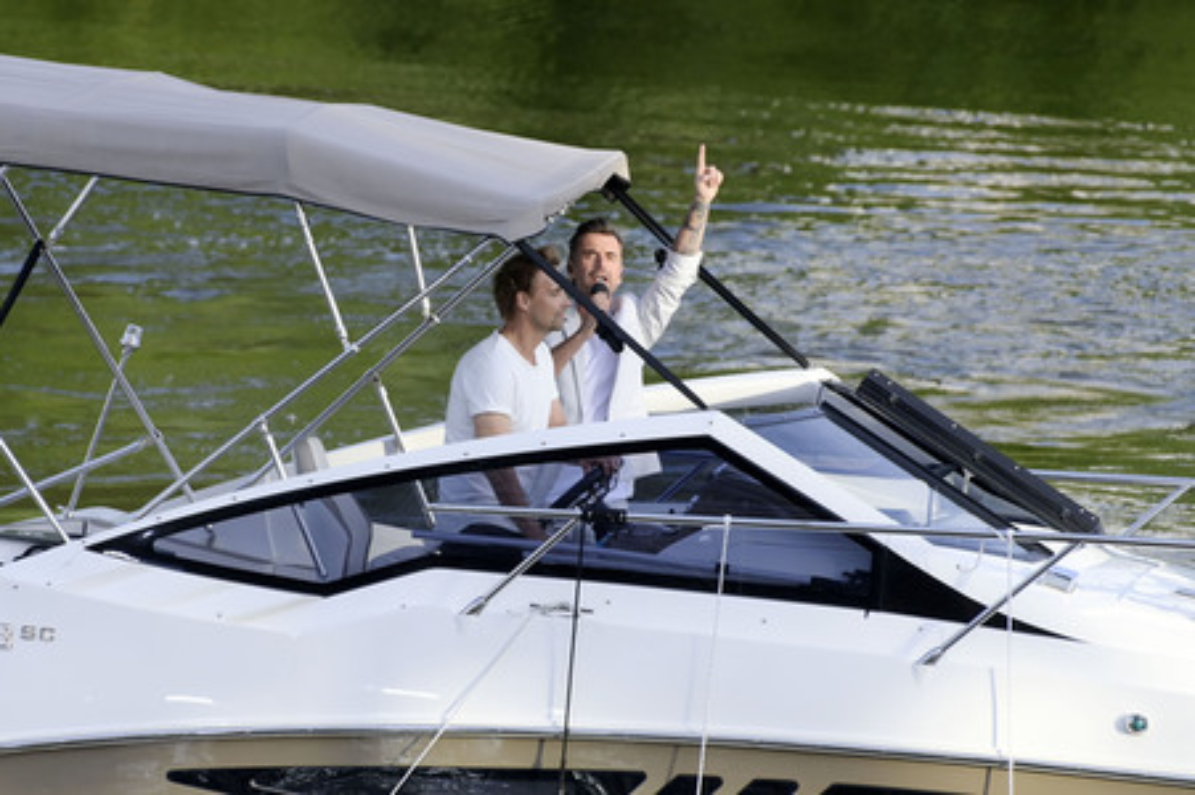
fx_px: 16585
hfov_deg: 4.1
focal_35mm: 500
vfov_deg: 2.7
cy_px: 398
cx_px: 598
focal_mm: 500
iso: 1250
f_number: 8
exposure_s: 1/800
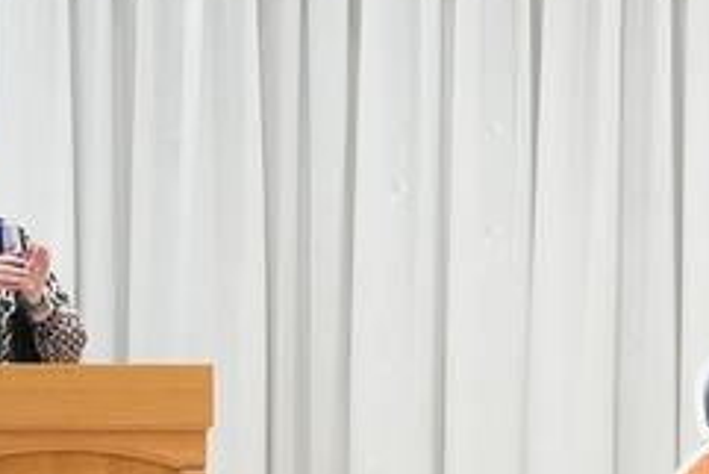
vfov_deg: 4.7
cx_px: 668
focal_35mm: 290
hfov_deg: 7.1
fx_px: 5715
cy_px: 596
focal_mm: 67
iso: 5000
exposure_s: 1/400
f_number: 4.5
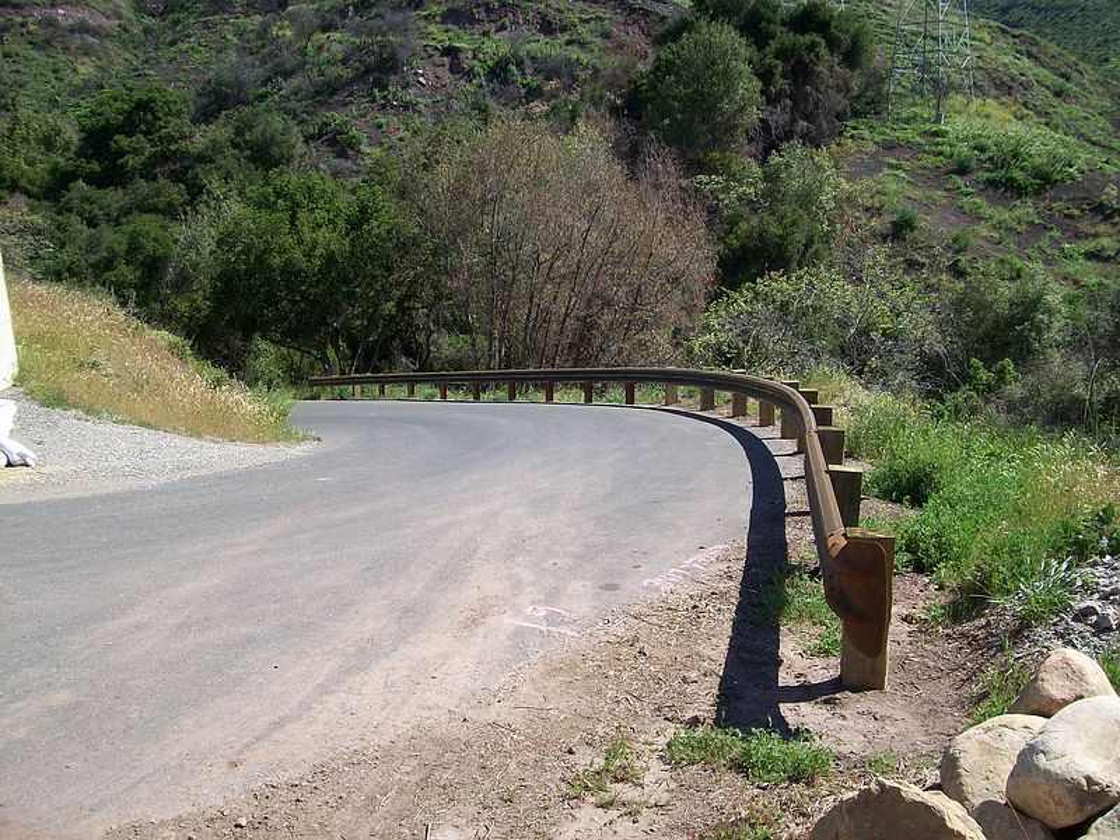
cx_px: 560
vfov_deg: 39.7
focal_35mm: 36
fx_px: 1165
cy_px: 420
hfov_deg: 51.4
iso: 80
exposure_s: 1/389
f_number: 4.8
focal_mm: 6
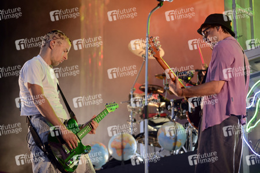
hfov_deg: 17.7
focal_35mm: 116
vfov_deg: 11.8
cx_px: 130
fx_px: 837
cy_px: 86
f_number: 2.8
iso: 1600
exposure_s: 1/320
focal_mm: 116
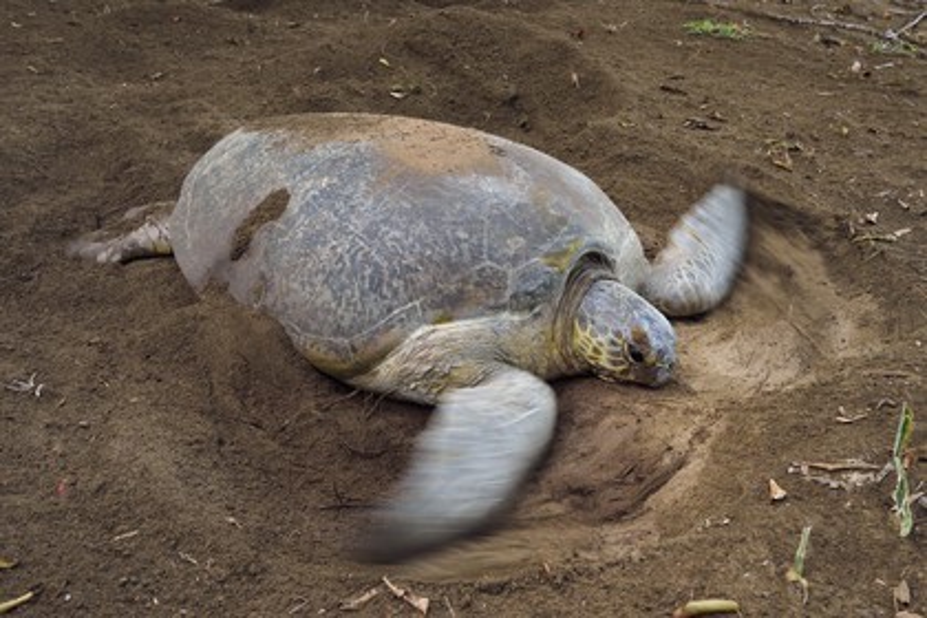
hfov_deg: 50.7
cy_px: 309
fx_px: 978
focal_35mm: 38
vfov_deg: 35.1
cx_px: 464
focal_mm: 38
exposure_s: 1/60
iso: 1600
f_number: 7.1
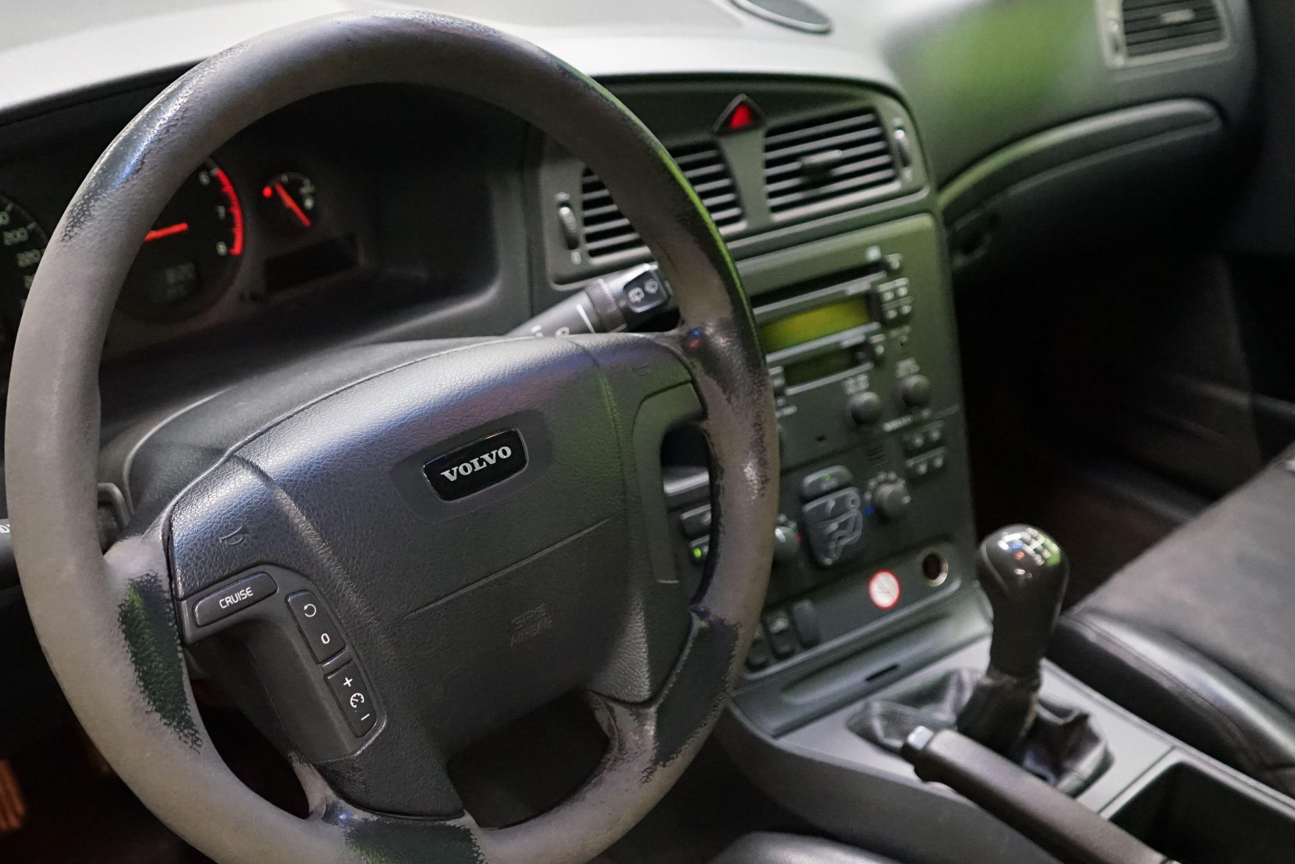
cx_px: 645
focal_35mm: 45
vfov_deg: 29.8
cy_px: 500
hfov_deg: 43.6
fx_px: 1619
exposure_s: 1/160
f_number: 3.5
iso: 5000
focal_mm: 28
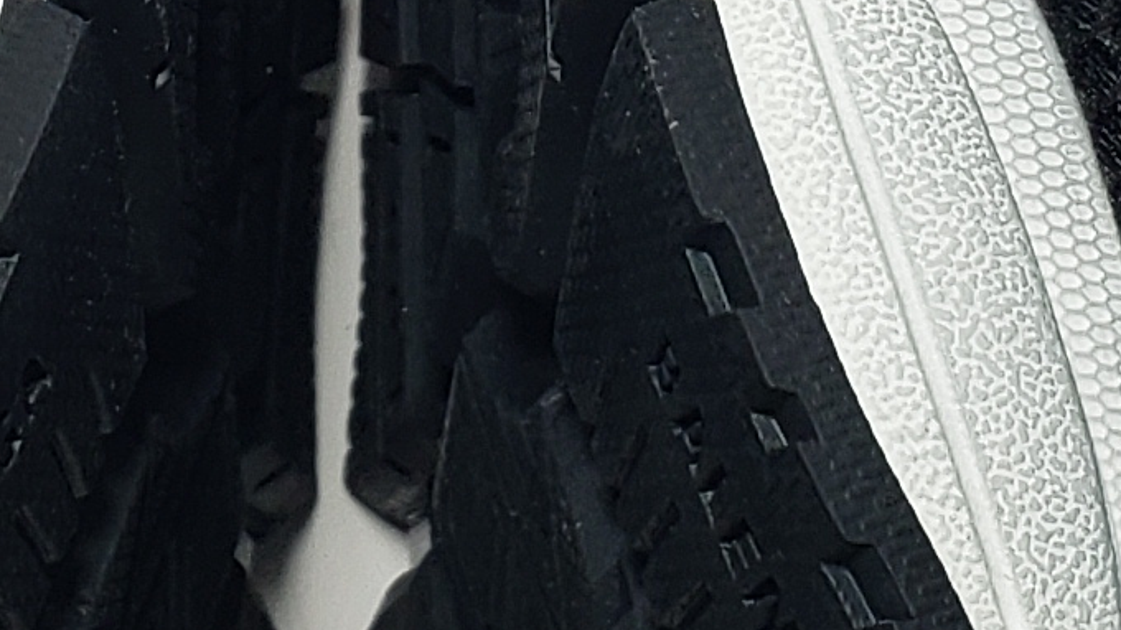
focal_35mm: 168
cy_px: -470
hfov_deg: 12.8
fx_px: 4992
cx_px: 290
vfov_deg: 7.0
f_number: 2.4
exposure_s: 1/171
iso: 50
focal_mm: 4.3
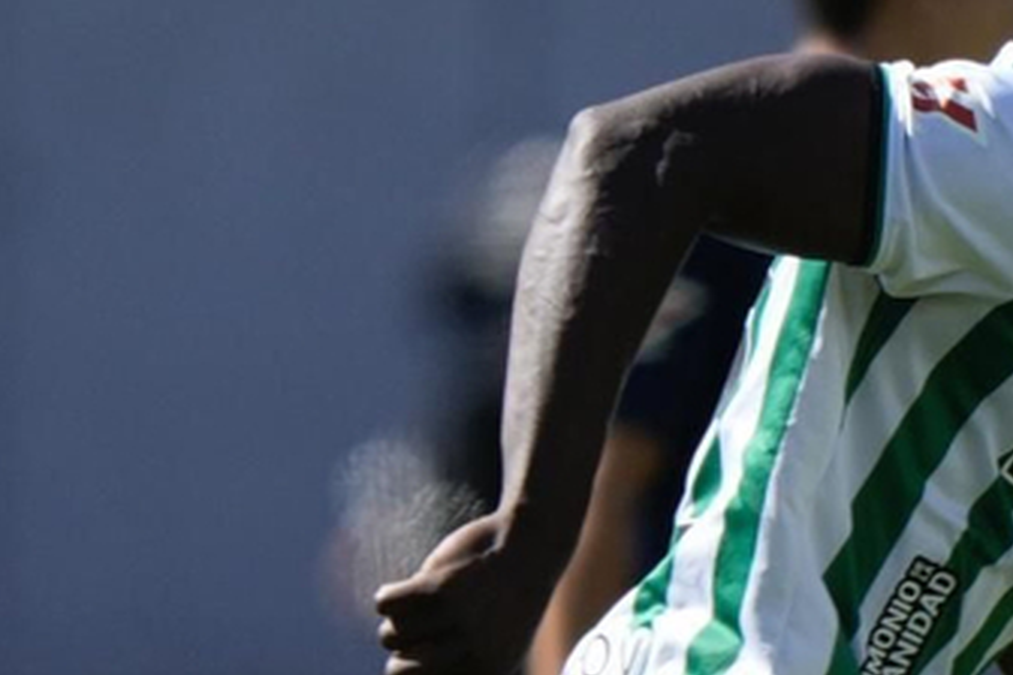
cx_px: 1097
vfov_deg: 0.7
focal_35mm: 1906
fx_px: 53629
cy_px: 830
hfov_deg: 1.1
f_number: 2.8
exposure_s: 1/1250
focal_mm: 400
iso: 100
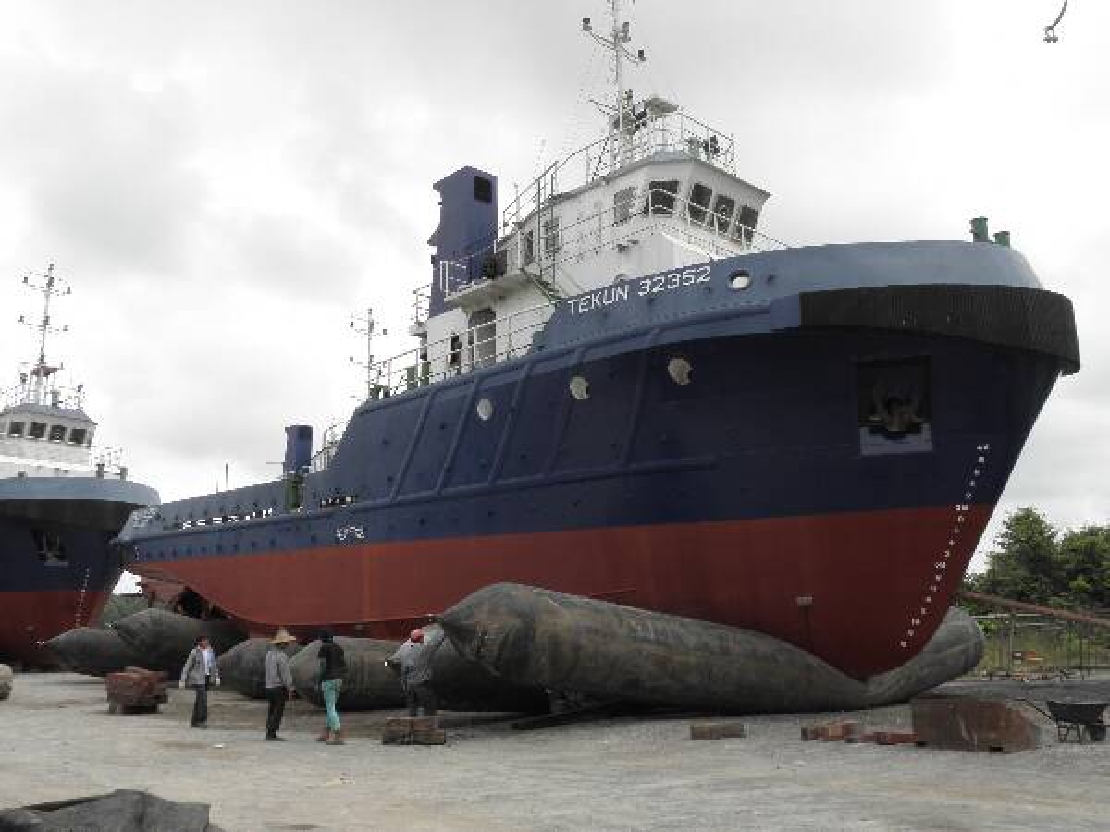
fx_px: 1026
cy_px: 416
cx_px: 555
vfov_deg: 44.2
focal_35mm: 32
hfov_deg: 56.8
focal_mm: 5.71
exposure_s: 1/125
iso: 64
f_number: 5.6
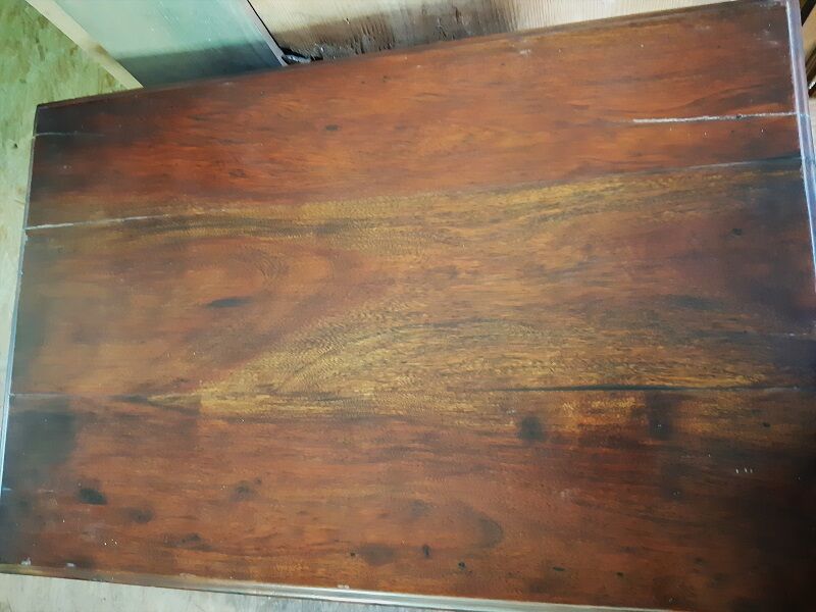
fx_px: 613
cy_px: 306
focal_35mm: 26
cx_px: 408
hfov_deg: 67.3
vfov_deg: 53.1
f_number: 1.7
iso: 640
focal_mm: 3.93
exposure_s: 1/17
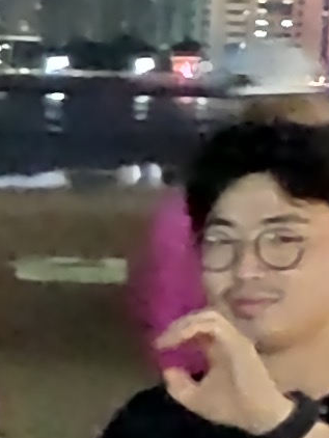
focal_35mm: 191
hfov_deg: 5.6
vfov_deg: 10.3
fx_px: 2418
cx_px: -1355
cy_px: 254
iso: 13216
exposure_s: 1/17
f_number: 1.9
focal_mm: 3.94
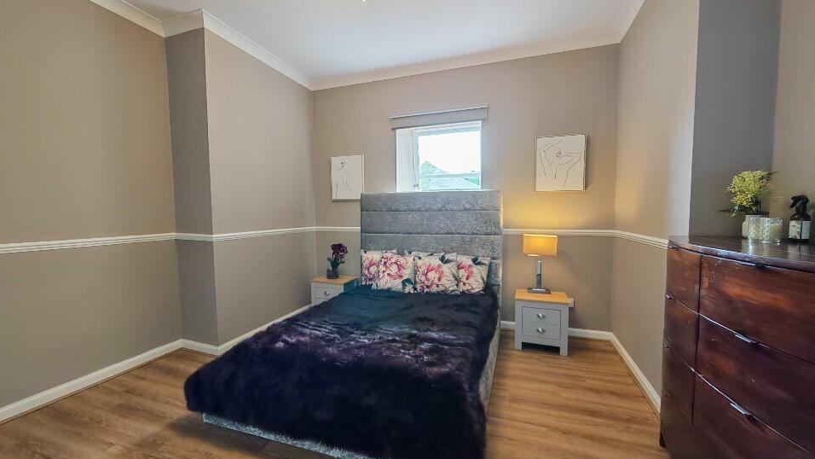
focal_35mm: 14
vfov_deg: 74.3
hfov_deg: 106.8
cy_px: 232
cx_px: 402
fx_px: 303
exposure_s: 1/50
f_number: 2
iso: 200
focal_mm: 1.82
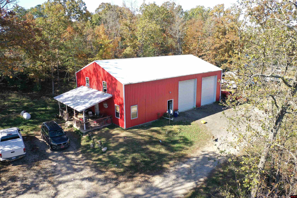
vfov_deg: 46.4
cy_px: 99
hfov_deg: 65.5
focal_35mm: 28
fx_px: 231
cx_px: 148
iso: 100
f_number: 2.8
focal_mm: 10.26
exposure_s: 1/30
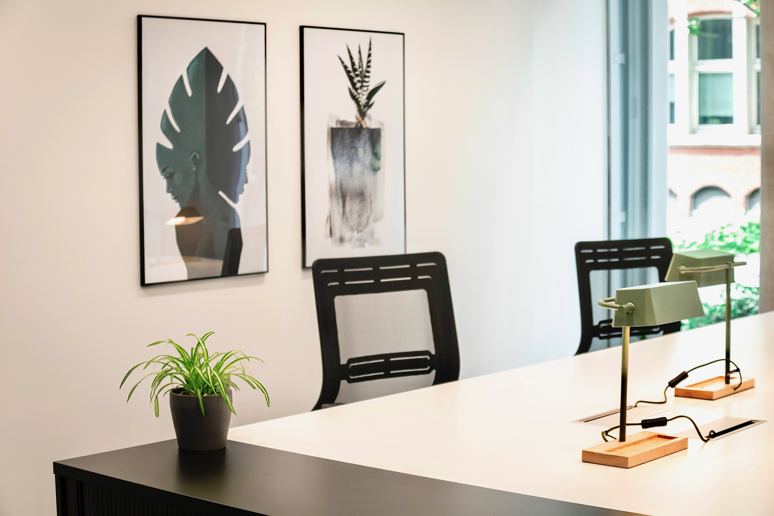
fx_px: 1419
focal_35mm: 66
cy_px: 258
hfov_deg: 30.5
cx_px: 387
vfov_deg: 20.6
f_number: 4.5
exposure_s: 1/125
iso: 1000
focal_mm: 44
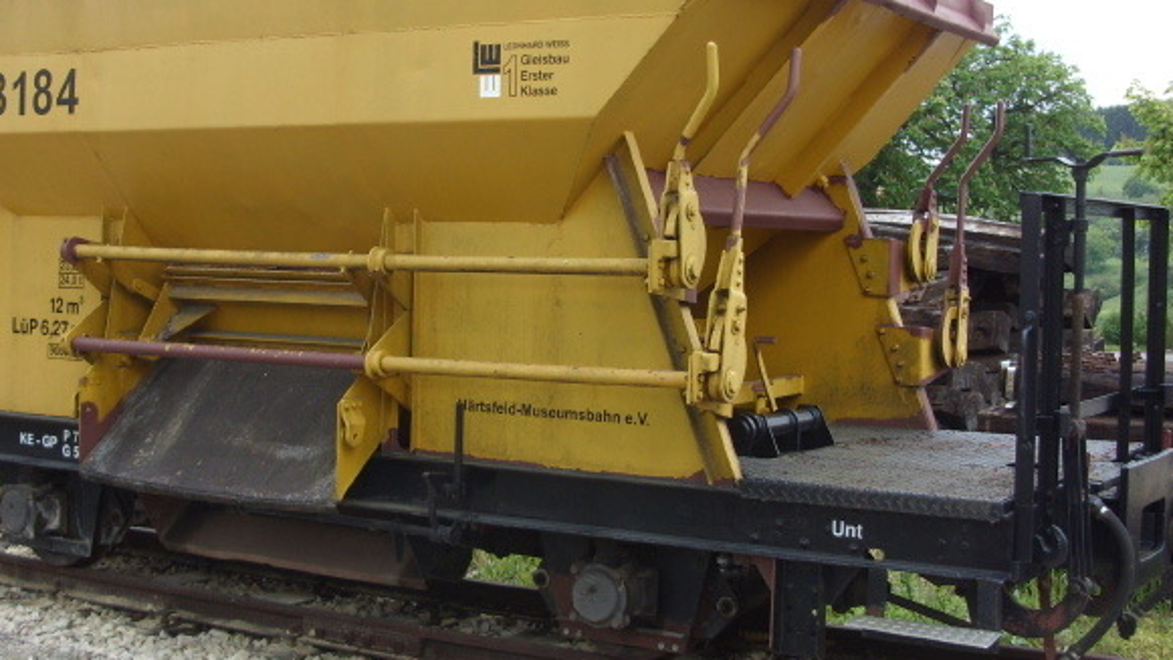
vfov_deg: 21.1
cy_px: 321
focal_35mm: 57
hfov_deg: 36.5
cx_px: 501
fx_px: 1773
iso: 50
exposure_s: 1/250
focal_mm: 6.3
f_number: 2.8
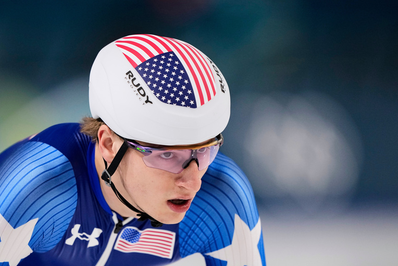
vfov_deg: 2.6
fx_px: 5928
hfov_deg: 3.8
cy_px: 177
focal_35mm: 536
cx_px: 143
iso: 2500
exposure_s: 1/2000
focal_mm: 400
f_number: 2.8
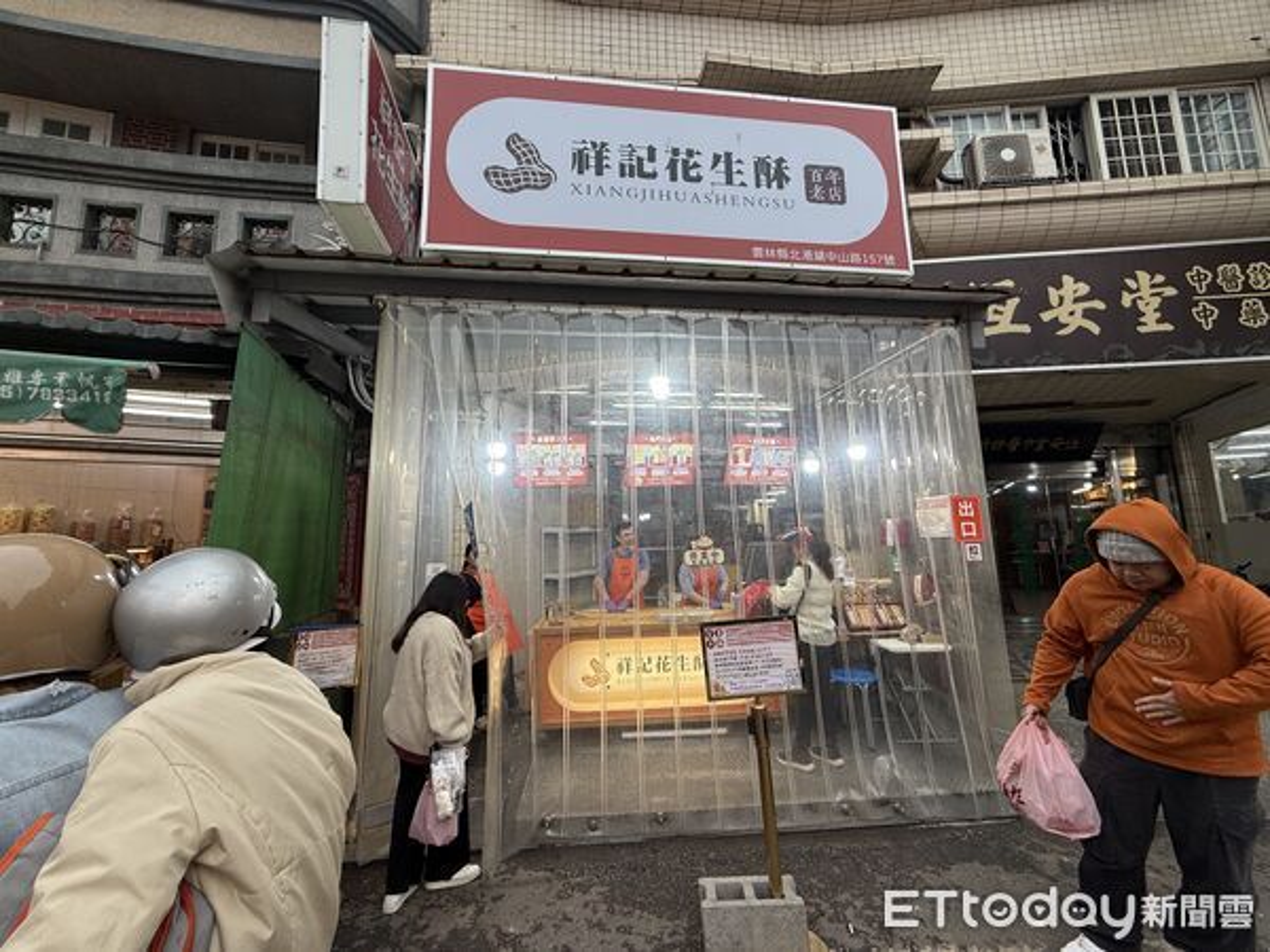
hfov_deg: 102.1
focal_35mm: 14
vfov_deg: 85.7
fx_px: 514
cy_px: 476
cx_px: 635
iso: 64
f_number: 2.2
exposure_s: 1/120
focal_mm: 2.22
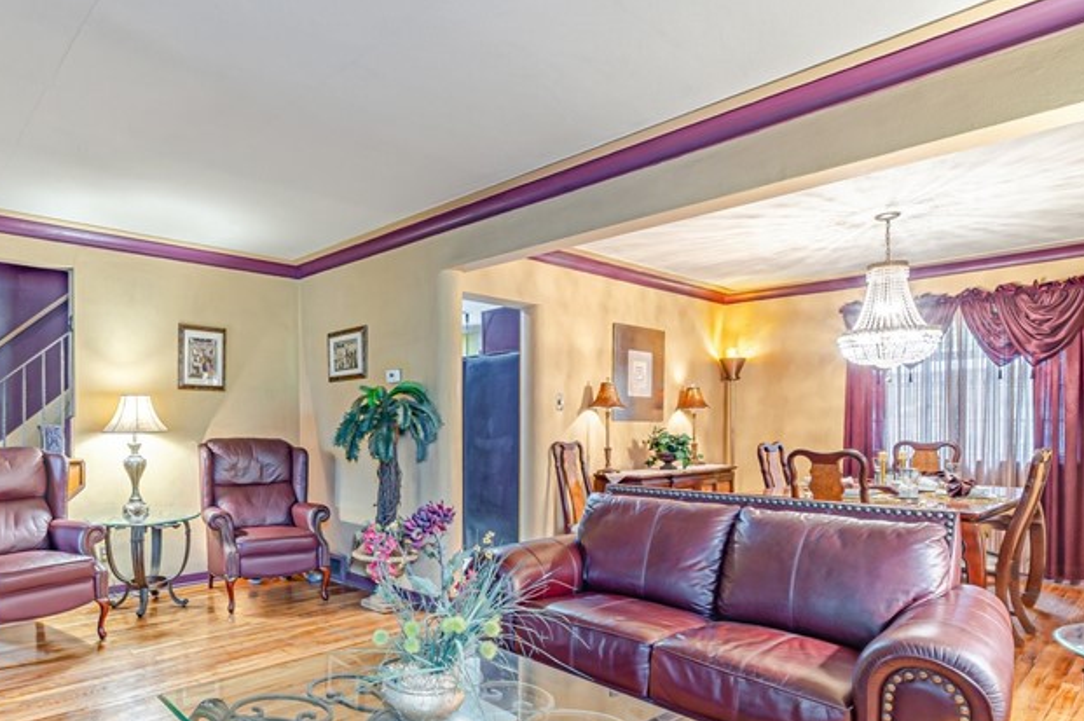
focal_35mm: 21
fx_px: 632
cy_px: 420
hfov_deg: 78.8
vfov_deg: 59.1
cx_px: 367
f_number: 11
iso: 50
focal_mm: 12
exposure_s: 1/1.67
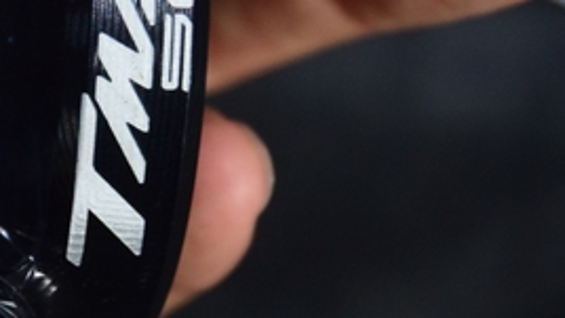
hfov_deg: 6.5
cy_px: 24
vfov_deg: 3.7
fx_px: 4931
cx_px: 74
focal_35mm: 329
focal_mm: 70
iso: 1600
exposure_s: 1/40
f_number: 4
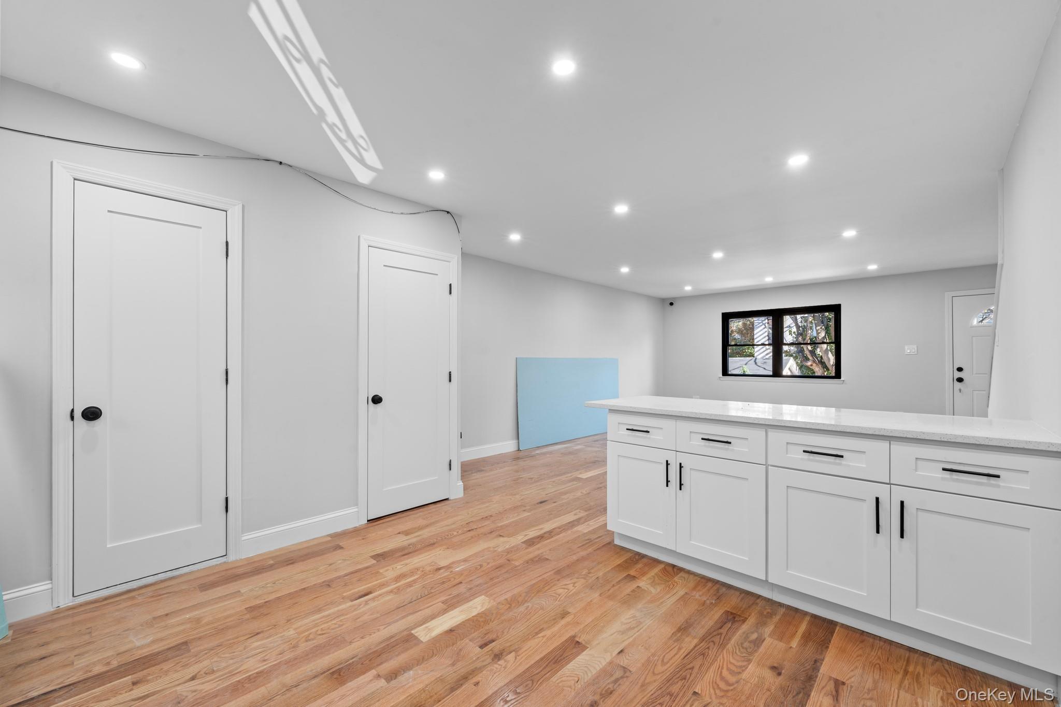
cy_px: 354
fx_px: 413
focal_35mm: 14
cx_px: 530
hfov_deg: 104.3
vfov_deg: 81.2
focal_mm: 14
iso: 250
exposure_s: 1/3
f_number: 10
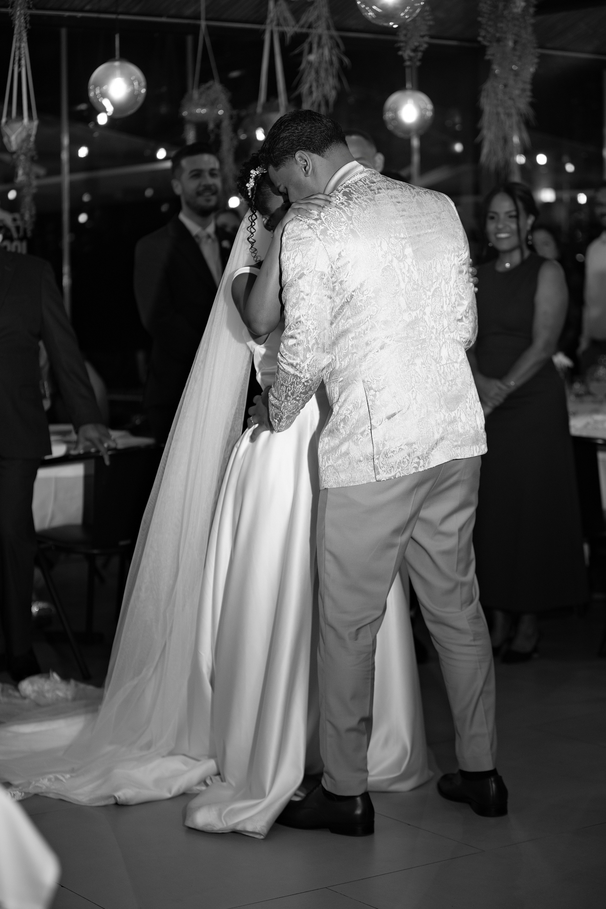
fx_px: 1767
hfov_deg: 19.5
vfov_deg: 28.8
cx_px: 303
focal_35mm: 70
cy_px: 454
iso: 640
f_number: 2.8
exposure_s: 1/160
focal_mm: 70
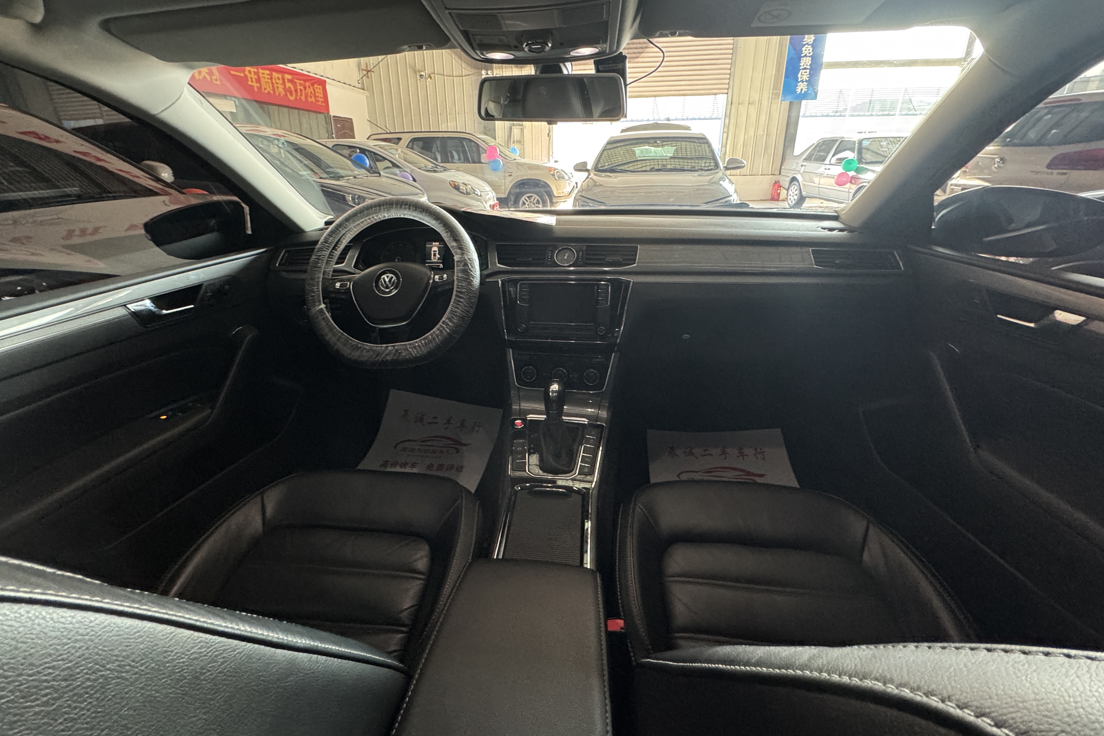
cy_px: 313
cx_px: 536
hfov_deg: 100.4
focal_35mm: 15
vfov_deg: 76.8
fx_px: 460
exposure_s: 1/60
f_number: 2.2
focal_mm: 2.22
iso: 500
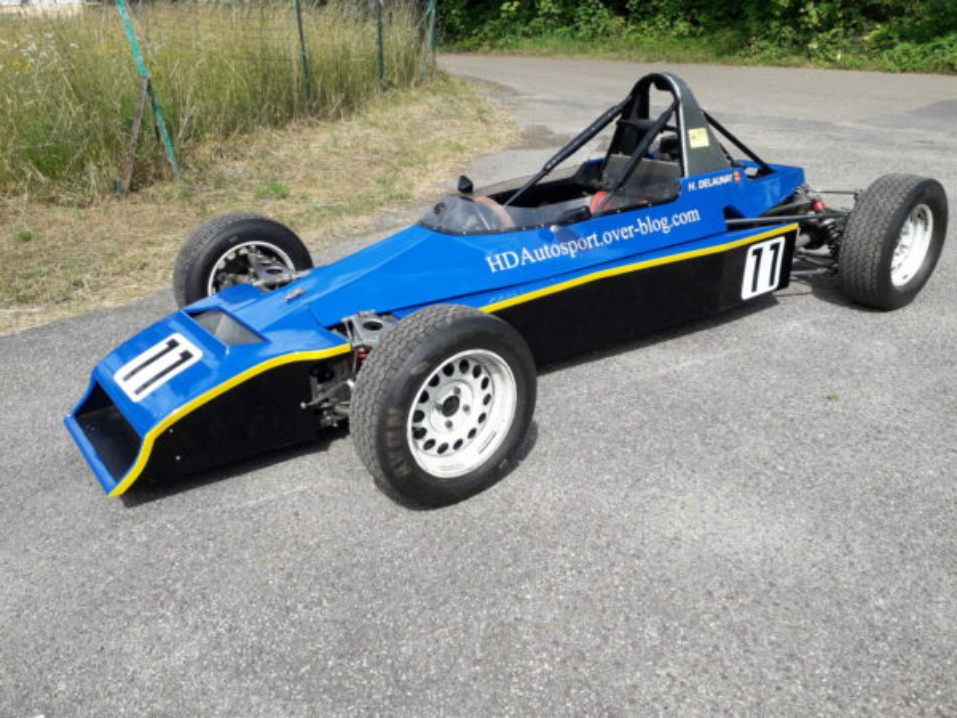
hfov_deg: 65.3
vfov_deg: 51.4
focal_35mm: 27
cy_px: 359
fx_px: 746
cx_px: 478
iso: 40
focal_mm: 3.6
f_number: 1.9
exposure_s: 1/1008
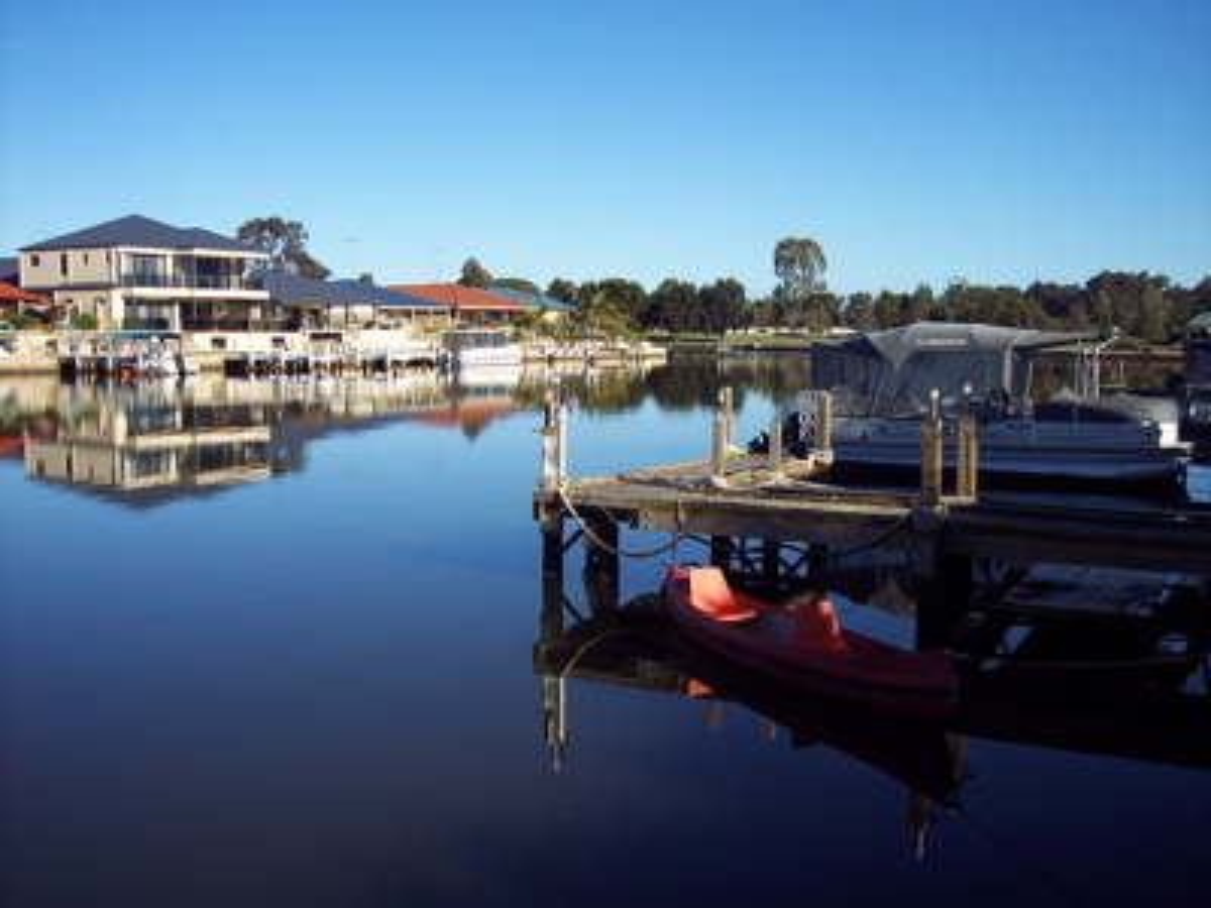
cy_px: 454
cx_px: 606
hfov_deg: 47.9
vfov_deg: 36.8
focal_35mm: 39
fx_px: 1364
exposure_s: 1/750
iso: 100
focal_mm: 8
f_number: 4
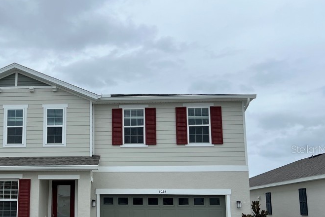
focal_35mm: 42
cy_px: 149
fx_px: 379
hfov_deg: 45.0
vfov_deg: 31.6
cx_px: 85
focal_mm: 5.7
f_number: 1.5
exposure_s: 1/1972
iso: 50
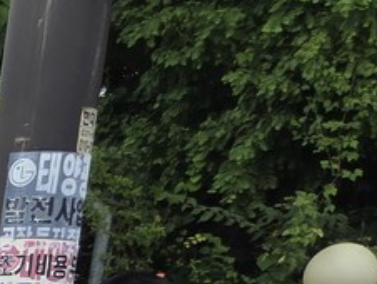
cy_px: 708
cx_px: -591
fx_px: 1417
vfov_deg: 9.9
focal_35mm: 130
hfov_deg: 11.7
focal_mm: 5.4
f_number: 1.8
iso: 80
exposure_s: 1/2723
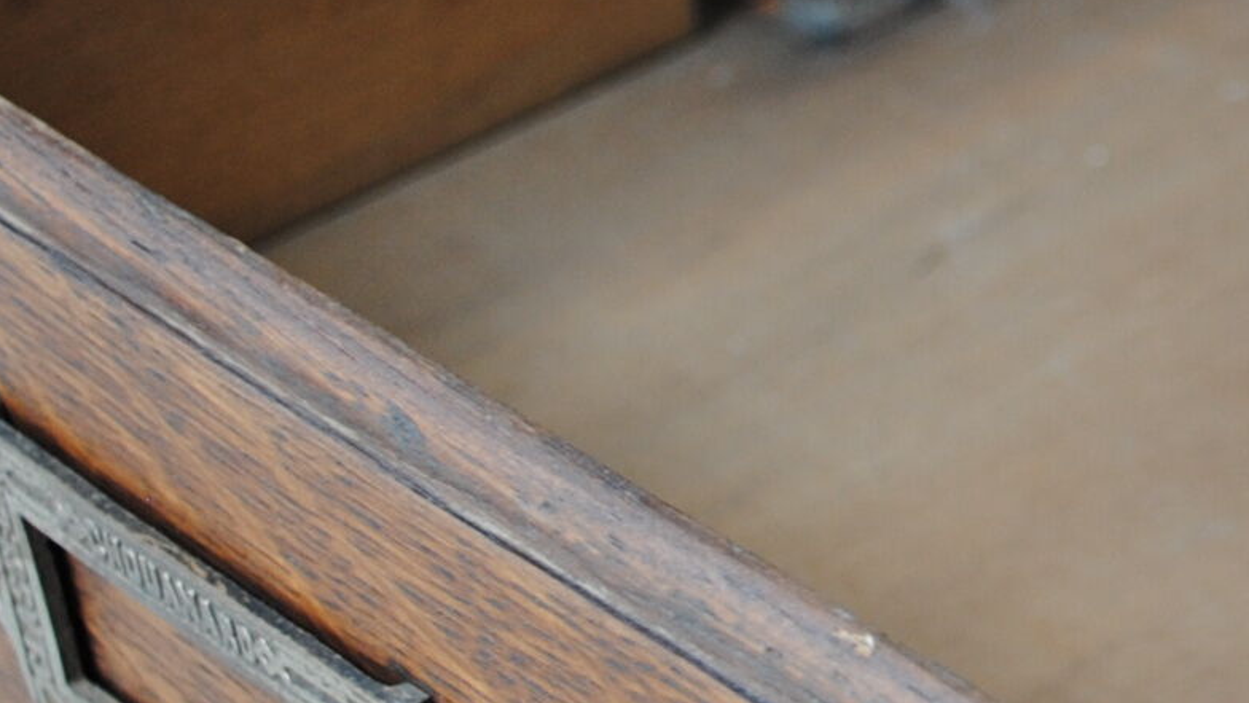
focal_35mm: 128
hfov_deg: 16.1
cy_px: 316
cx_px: 1529
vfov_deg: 9.5
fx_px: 4239
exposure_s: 1/40
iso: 200
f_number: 3.8
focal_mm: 22
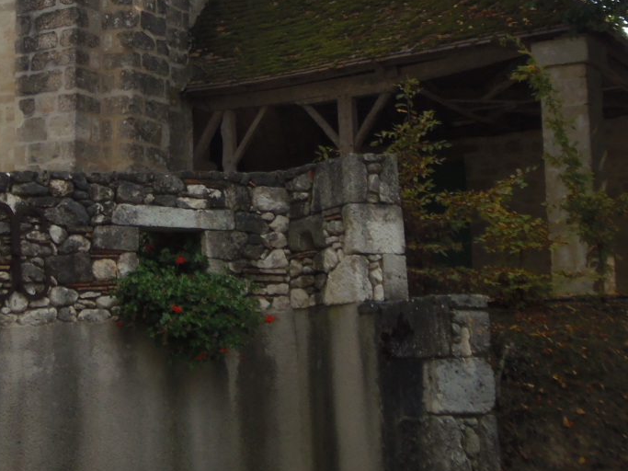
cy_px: -56
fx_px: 1487
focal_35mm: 82
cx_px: 84
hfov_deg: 23.3
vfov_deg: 17.3
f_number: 3.4
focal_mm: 6.5
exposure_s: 1/640
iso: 64
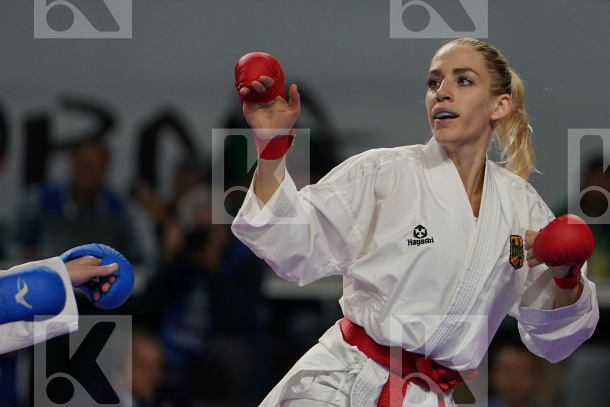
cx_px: 439
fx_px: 7744
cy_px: 176
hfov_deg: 4.5
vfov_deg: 3.0
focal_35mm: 457
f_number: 2.8
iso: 800
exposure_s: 1/1000
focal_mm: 197
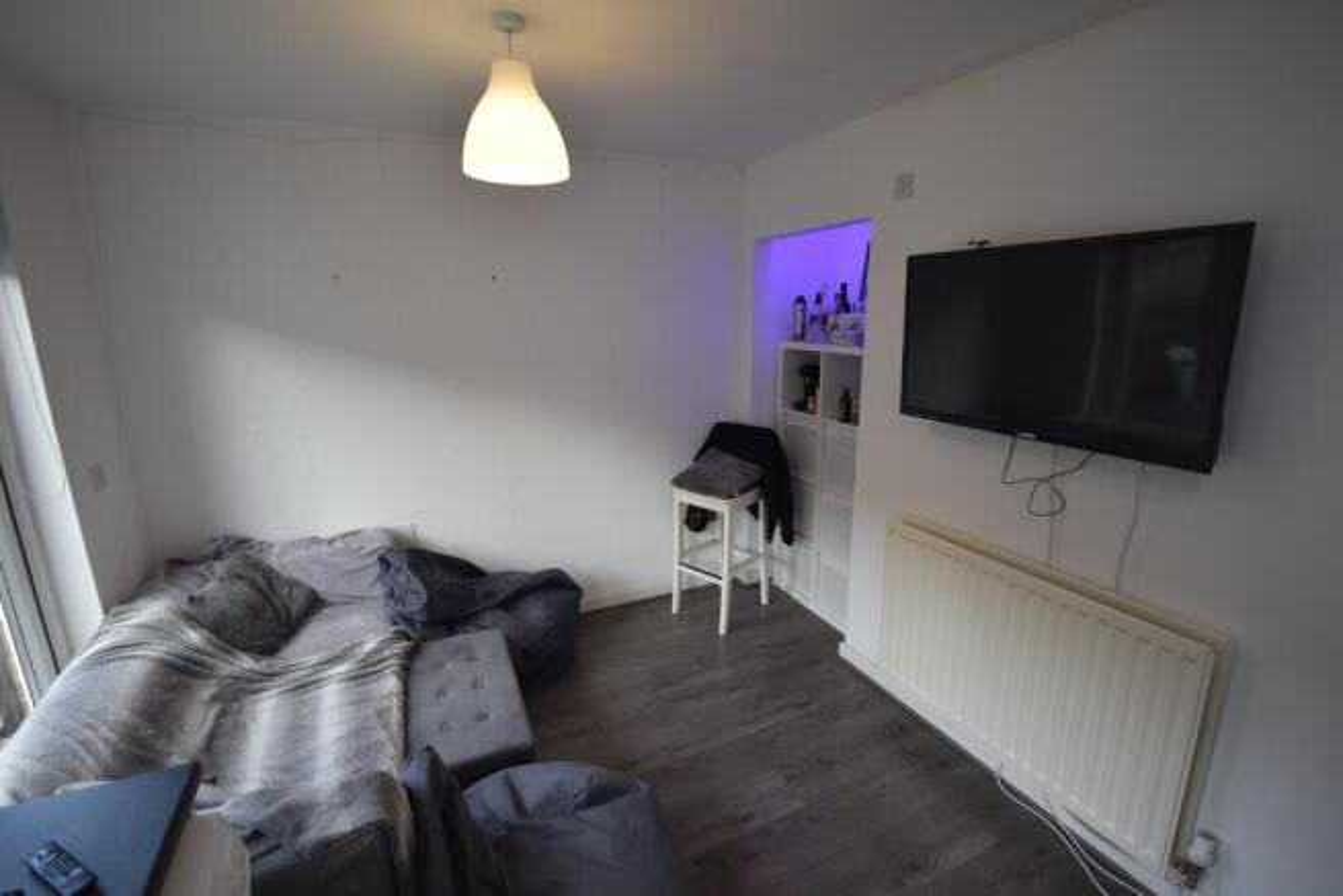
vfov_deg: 77.4
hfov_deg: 100.4
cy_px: 448
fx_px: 560
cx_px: 672
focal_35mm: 15
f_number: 4.5
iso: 400
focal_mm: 10
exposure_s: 1/80
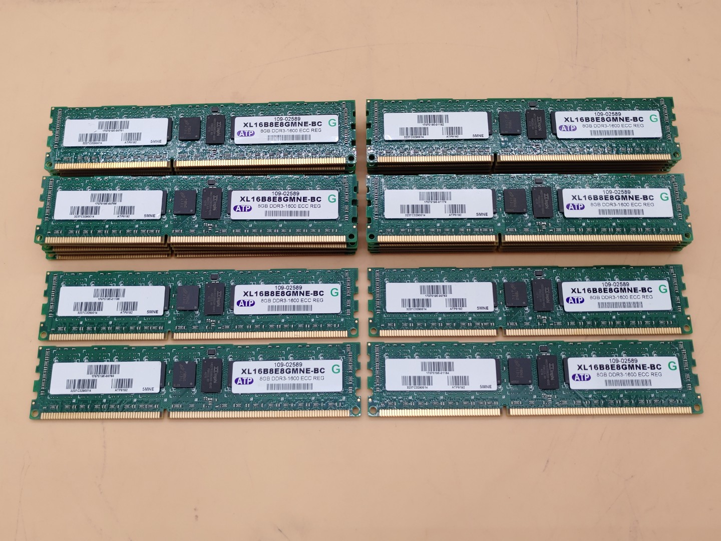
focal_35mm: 33
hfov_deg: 55.4
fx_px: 687
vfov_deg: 42.9
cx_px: 360
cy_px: 270
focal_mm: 4.36
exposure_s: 1/120
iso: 50
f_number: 1.8
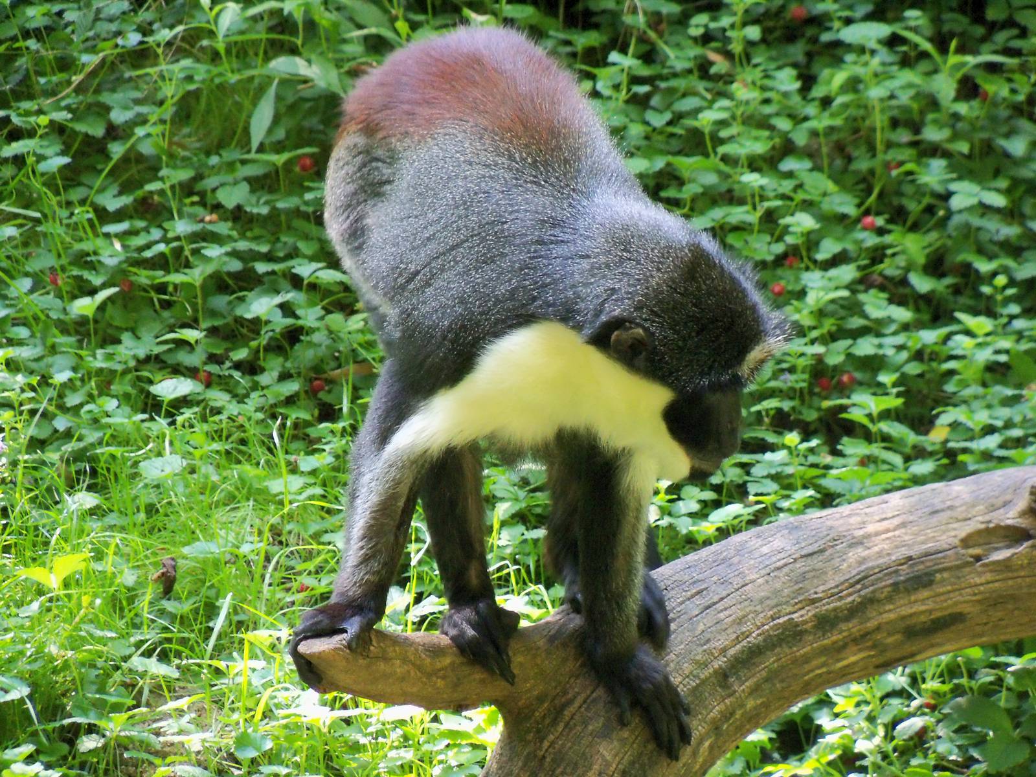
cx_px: 518
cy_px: 388
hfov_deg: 8.0
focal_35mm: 247
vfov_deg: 6.0
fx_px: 7392
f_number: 4.4
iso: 500
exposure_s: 1/80
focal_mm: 43.8
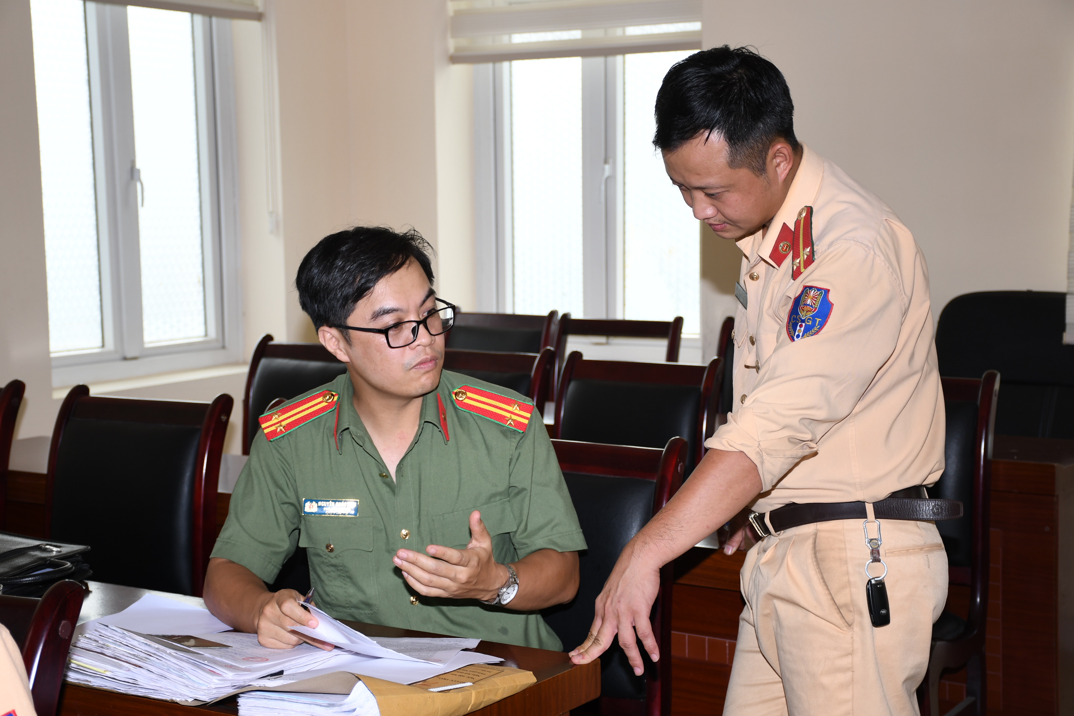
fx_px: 1790
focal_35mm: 60
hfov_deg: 33.4
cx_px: 537
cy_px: 358
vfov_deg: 22.6
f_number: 4.5
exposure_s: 1/200
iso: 200
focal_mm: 40
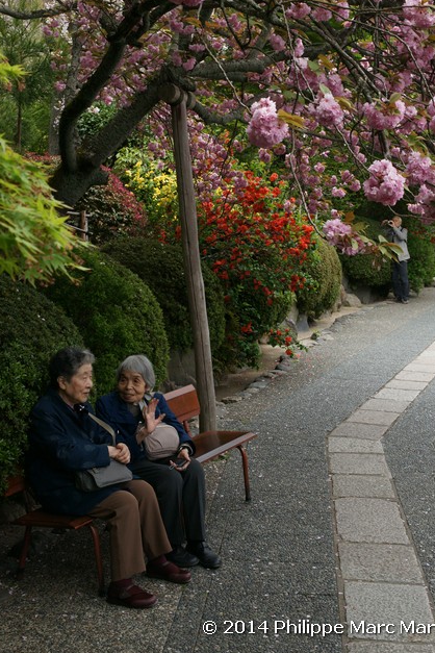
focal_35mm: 49
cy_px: 262
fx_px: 888
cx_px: 241
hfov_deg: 27.5
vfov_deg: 40.2
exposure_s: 1/80
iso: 400
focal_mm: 40
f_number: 11
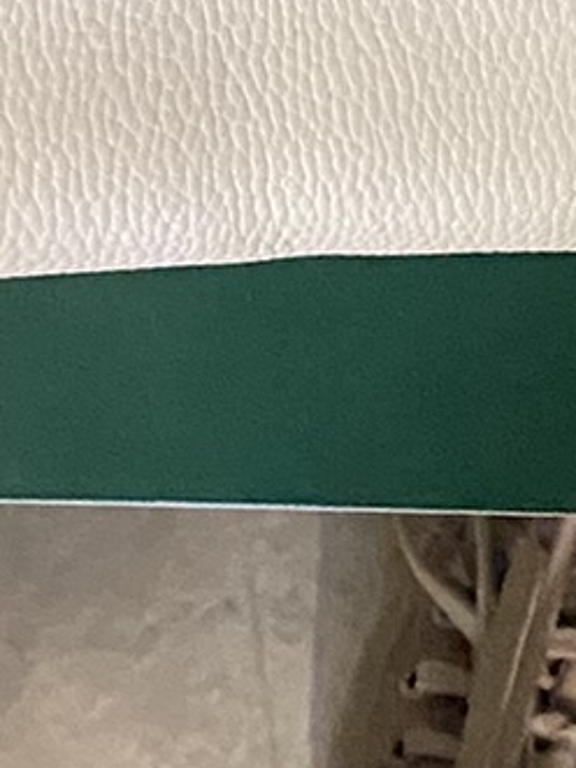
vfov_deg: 9.8
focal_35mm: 161
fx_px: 3574
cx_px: 818
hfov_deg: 9.0
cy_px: -1408
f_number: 1.8
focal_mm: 4.25
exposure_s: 1/33
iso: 500
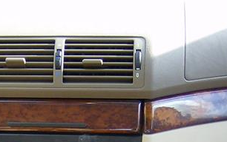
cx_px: 70
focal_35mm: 128
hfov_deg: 16.2
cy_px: 200
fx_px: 793
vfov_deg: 10.0
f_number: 2.8
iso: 100
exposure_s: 1/81
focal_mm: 6
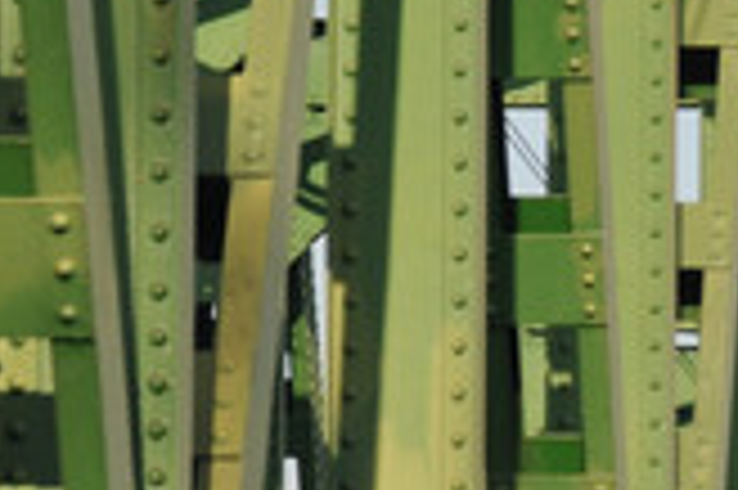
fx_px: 8683
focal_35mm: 424
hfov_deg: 4.8
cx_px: 1278
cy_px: 479
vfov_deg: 3.2
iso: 200
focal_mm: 58
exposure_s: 1/320
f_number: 5
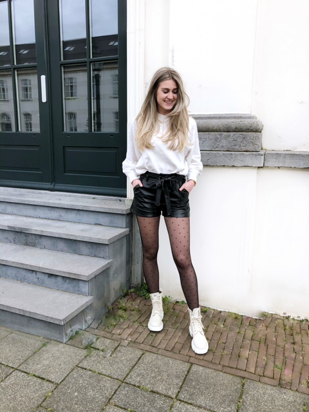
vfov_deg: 63.4
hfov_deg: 49.7
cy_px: 206
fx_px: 333
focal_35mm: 28
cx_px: 154
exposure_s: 1/120
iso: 40
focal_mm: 4
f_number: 1.8
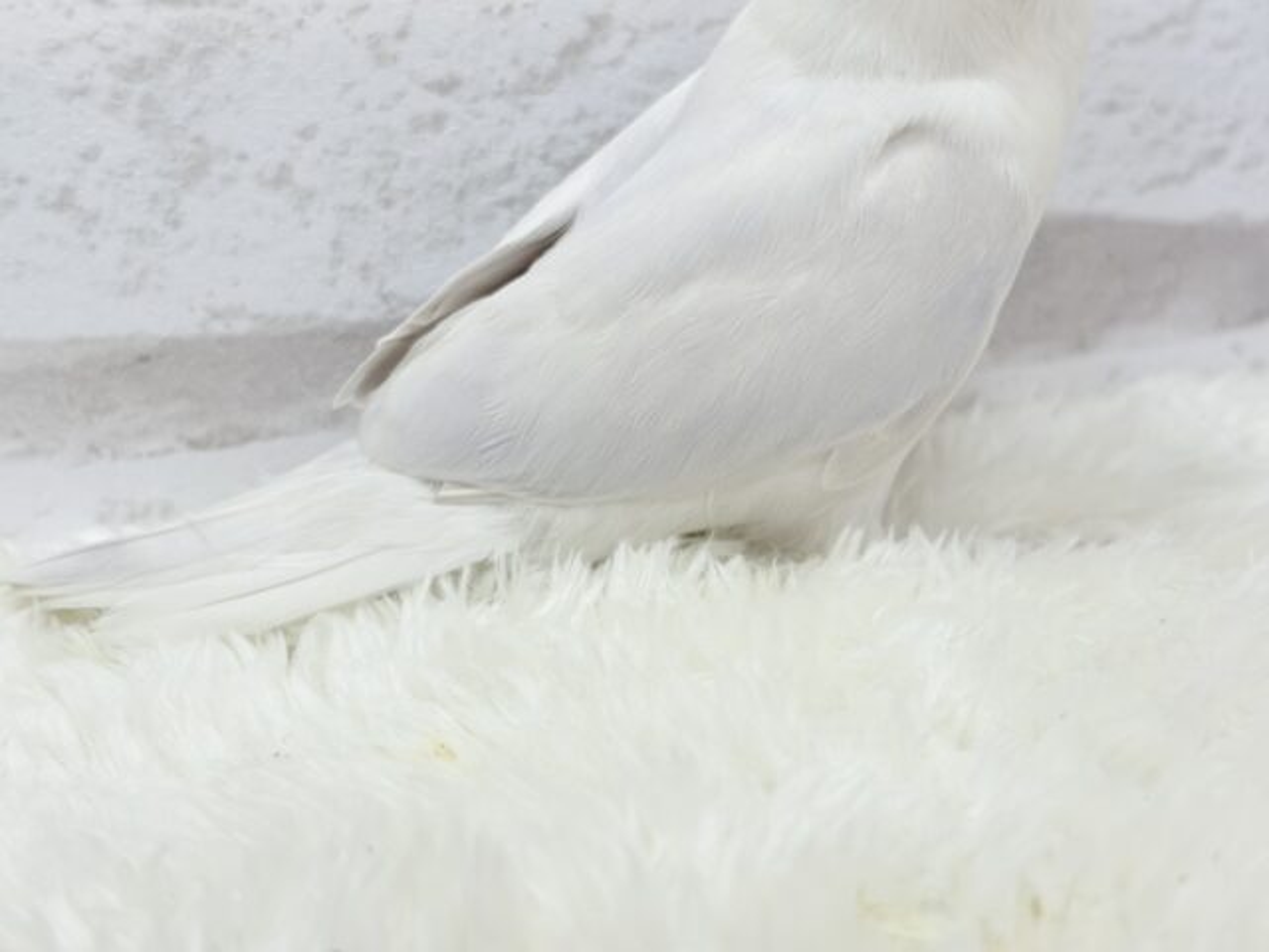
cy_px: 476
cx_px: 634
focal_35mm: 52
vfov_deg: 28.0
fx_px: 1906
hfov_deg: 36.8
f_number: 1.6
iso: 64
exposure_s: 1/100
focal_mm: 5.96
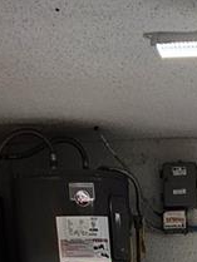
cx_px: 296
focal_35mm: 132
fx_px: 1001
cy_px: 569
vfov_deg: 12.6
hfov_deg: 10.8
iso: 320
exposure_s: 1/120
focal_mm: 5.4
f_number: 1.8
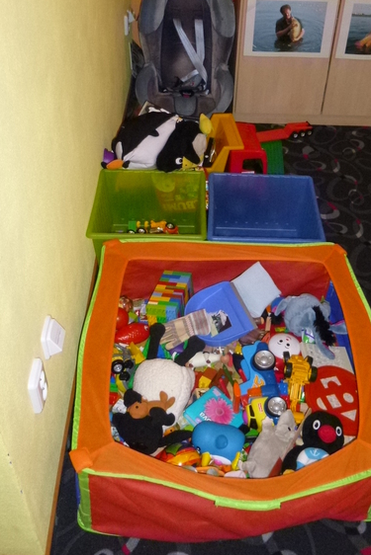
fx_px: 572
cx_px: 230
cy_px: 222
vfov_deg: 51.5
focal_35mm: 37
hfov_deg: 35.8
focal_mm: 4.5
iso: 400
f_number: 3.1
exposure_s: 1/60
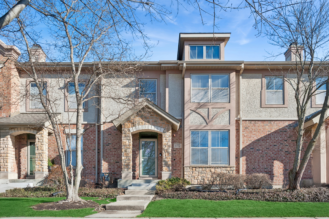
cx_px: 164
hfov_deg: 63.7
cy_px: 110
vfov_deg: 44.9
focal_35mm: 29
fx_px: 265
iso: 400
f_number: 8
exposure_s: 1/1000
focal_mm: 29
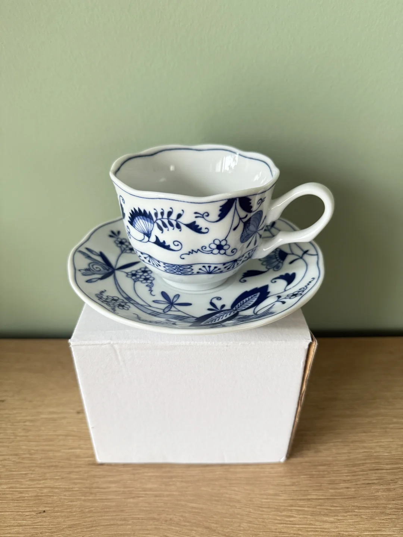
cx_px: 202
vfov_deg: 71.6
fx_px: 373
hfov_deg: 56.8
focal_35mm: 24
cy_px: 268
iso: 200
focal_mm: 6.76
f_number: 1.78
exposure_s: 1/69
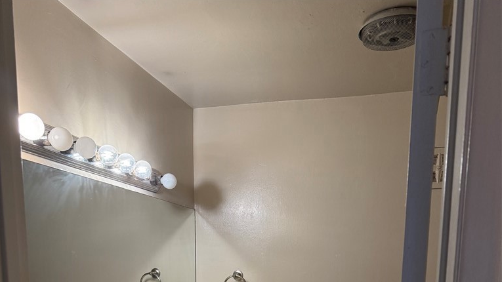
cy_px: 334
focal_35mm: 35
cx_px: 251
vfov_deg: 29.3
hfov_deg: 56.6
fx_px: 466
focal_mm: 6.76
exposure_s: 1/120
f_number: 1.78
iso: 200
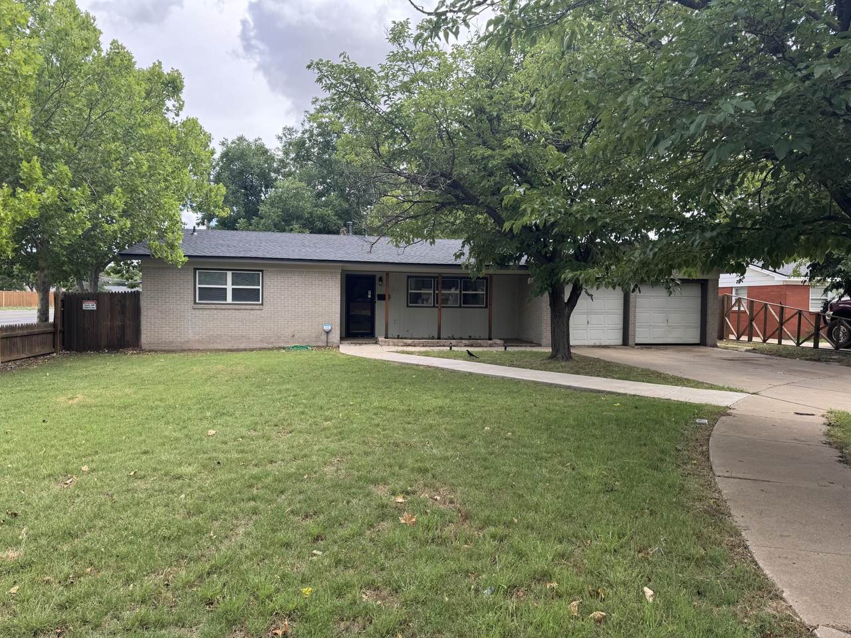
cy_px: 319
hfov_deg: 71.6
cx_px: 426
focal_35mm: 24
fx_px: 590
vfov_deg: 56.8
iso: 80
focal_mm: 6.76
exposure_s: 1/822
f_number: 1.78
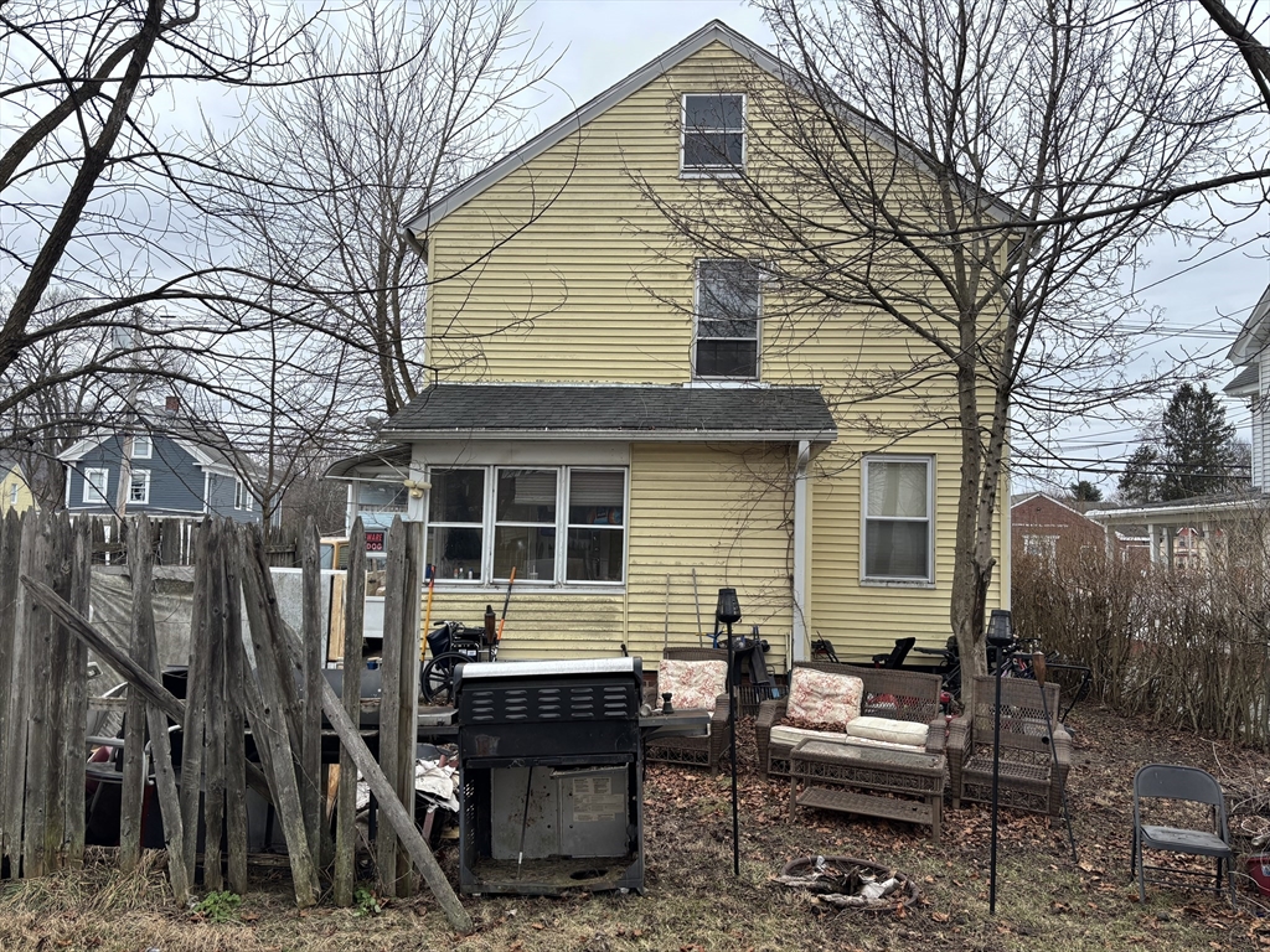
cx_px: 635
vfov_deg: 53.1
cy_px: 476
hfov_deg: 67.3
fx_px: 954
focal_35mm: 26
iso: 50
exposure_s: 1/1126
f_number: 1.6
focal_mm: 5.96
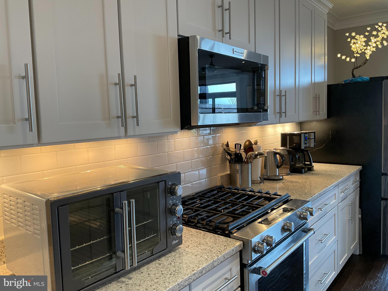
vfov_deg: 48.2
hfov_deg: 61.7
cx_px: 194
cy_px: 146
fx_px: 325
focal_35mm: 29
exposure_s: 1/60
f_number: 1.8
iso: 80
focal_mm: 3
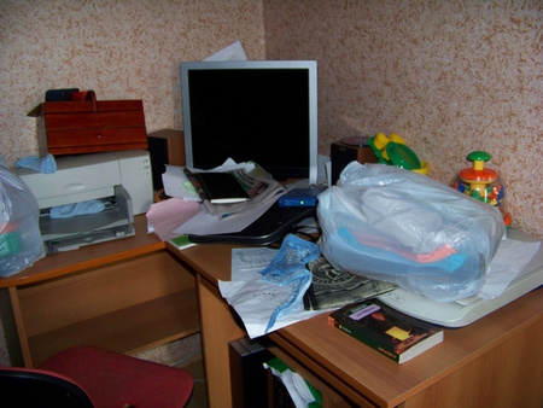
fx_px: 565
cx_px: 272
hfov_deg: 51.3
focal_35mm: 36
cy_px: 204
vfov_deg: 39.7
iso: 200
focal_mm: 5.85
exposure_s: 1/30
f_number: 2.8
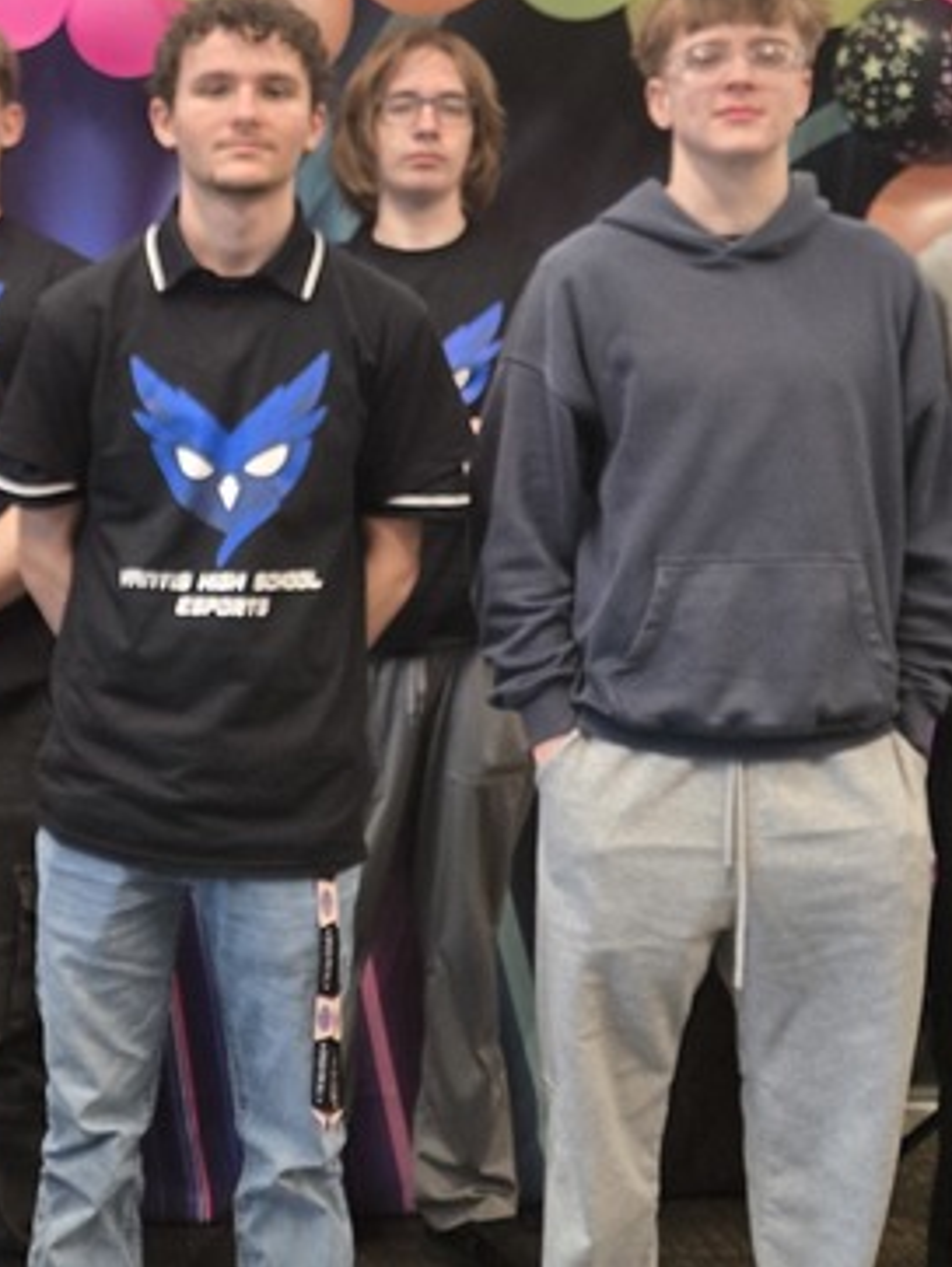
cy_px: 490
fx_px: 2381
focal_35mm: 65
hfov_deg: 21.8
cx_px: 4
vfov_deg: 29.7
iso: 250
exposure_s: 1/94
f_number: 1.8
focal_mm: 5.4
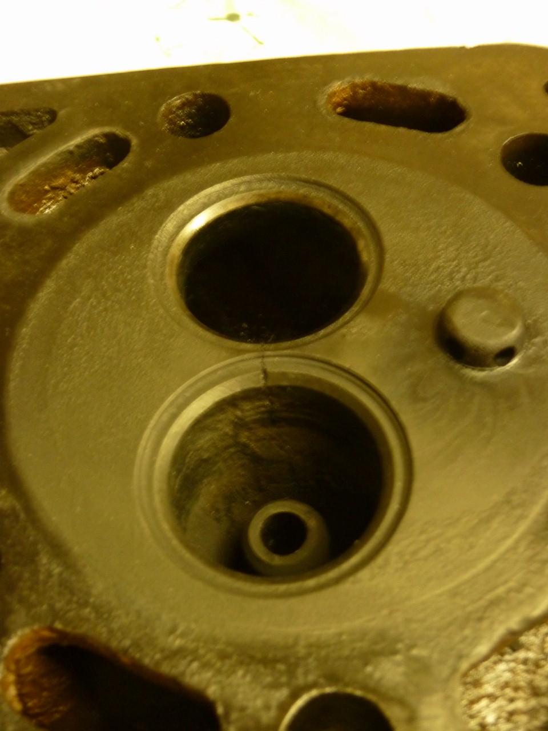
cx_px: 274
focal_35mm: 40
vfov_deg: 46.8
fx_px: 844
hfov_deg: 36.0
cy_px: 366
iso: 400
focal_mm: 7.2
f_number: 4
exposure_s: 1/4
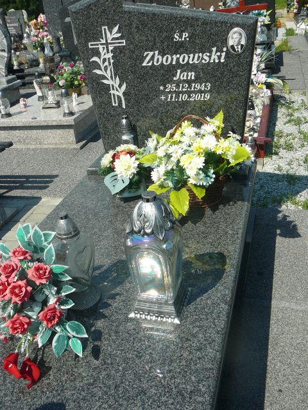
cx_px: 154
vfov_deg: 52.6
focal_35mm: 35
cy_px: 205
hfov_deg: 40.7
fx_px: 415
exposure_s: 1/500
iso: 80
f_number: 5
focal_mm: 5.2
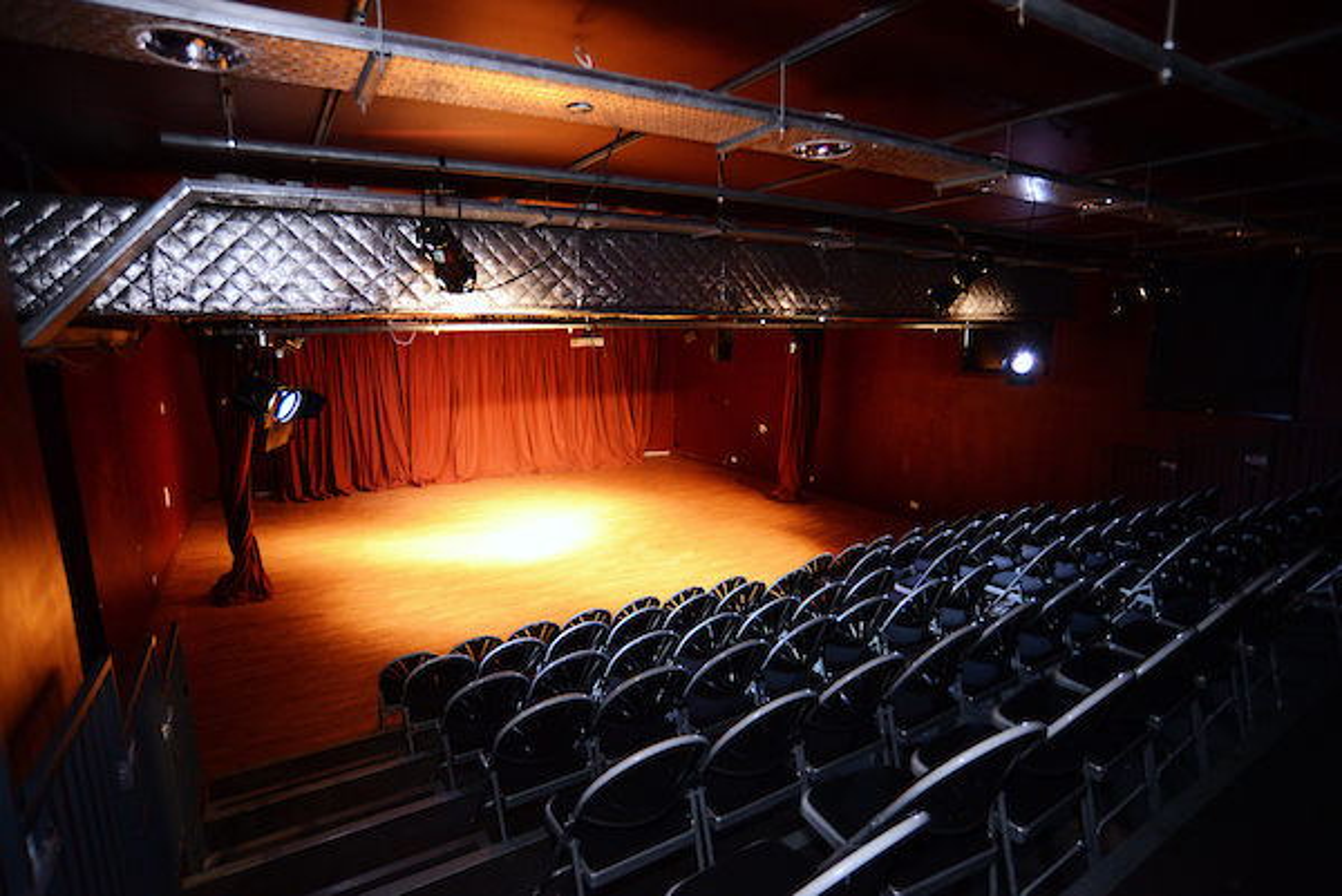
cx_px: 671
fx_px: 671
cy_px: 448
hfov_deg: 90.0
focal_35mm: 18
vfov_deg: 67.5
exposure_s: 1/100
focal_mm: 18
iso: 3200
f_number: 3.5
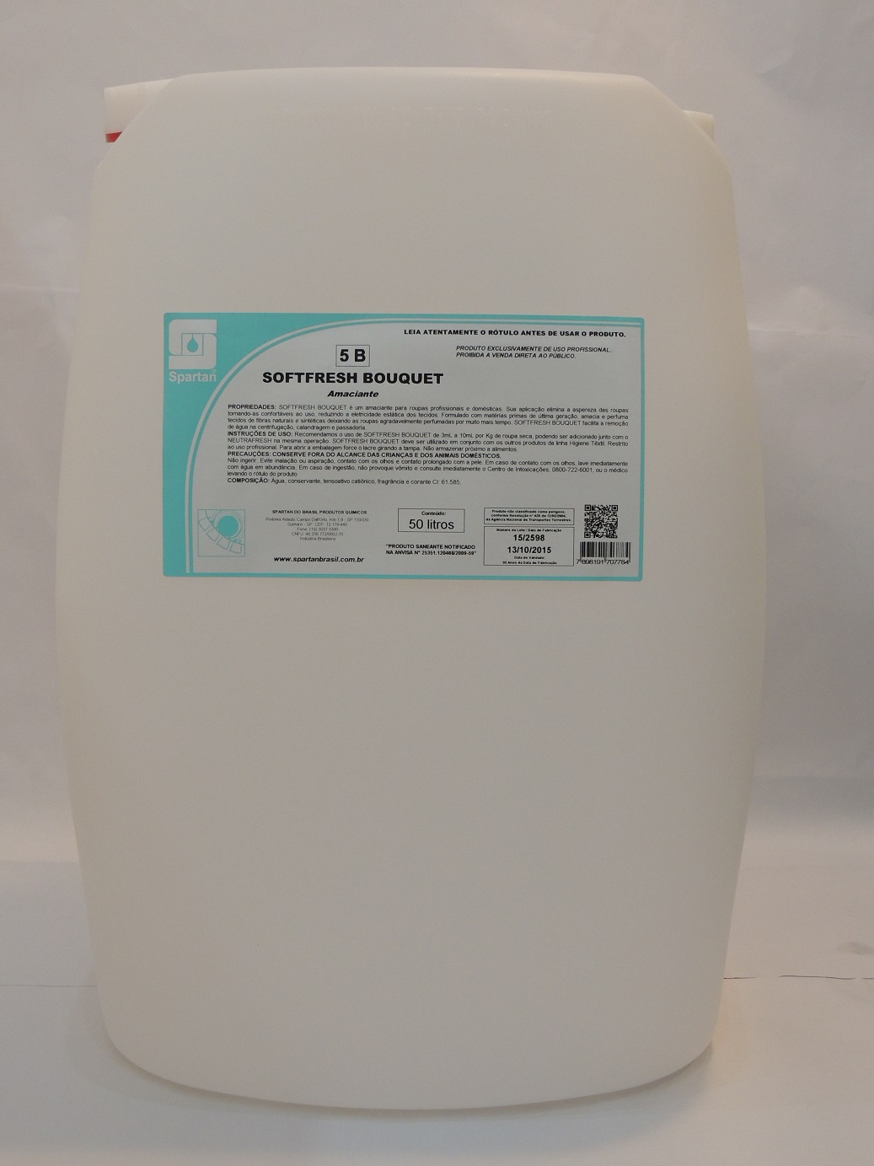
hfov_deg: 26.6
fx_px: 1852
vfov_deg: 34.9
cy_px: 583
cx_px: 437
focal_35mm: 55
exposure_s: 1/30
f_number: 3.7
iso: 400
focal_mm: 9.8
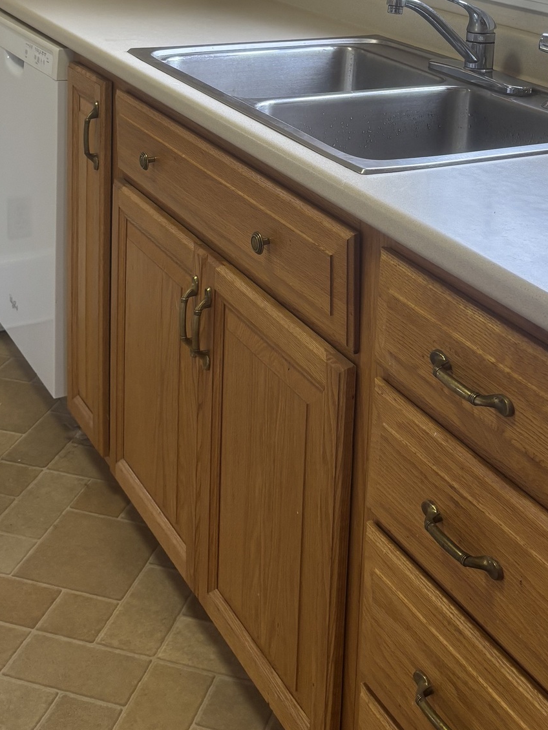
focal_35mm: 53
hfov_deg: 27.5
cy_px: 41
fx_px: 1118
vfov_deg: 33.8
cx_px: 324
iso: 80
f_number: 1.6
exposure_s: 1/60
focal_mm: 5.96
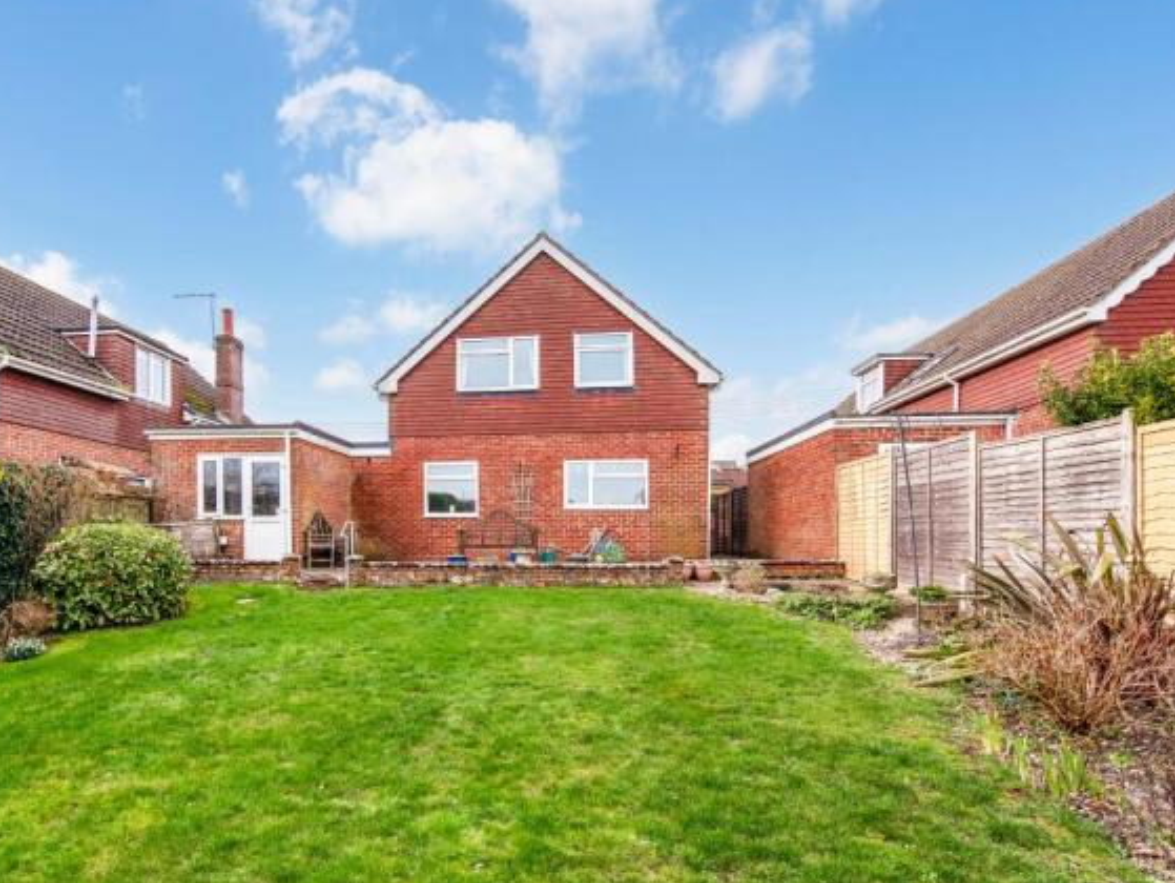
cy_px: 440
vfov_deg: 71.7
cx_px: 496
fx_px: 611
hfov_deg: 87.1
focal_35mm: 18
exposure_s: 1/250
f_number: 7.1
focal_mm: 16
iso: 400
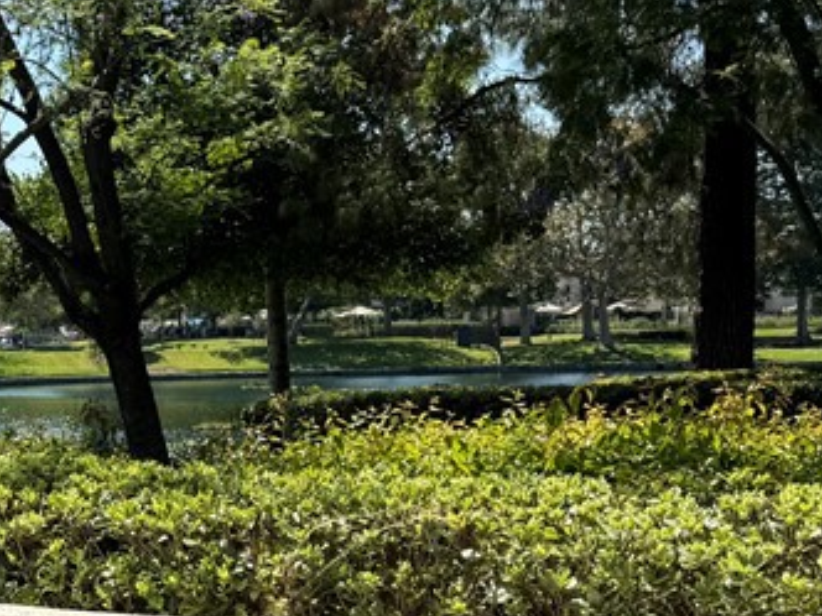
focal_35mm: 74
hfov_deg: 22.6
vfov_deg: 19.7
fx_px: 1757
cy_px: 465
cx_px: -327
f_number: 1.78
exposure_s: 1/2959
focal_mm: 6.76
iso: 80
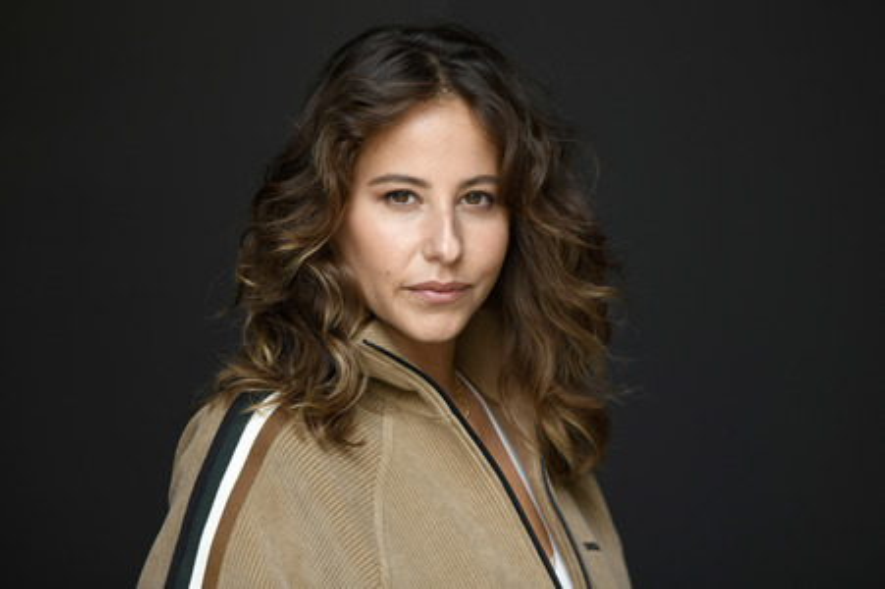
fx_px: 3930
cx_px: 442
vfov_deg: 8.6
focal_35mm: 160
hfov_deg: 12.8
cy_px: 294
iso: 400
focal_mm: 160
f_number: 3.2
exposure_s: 1/320
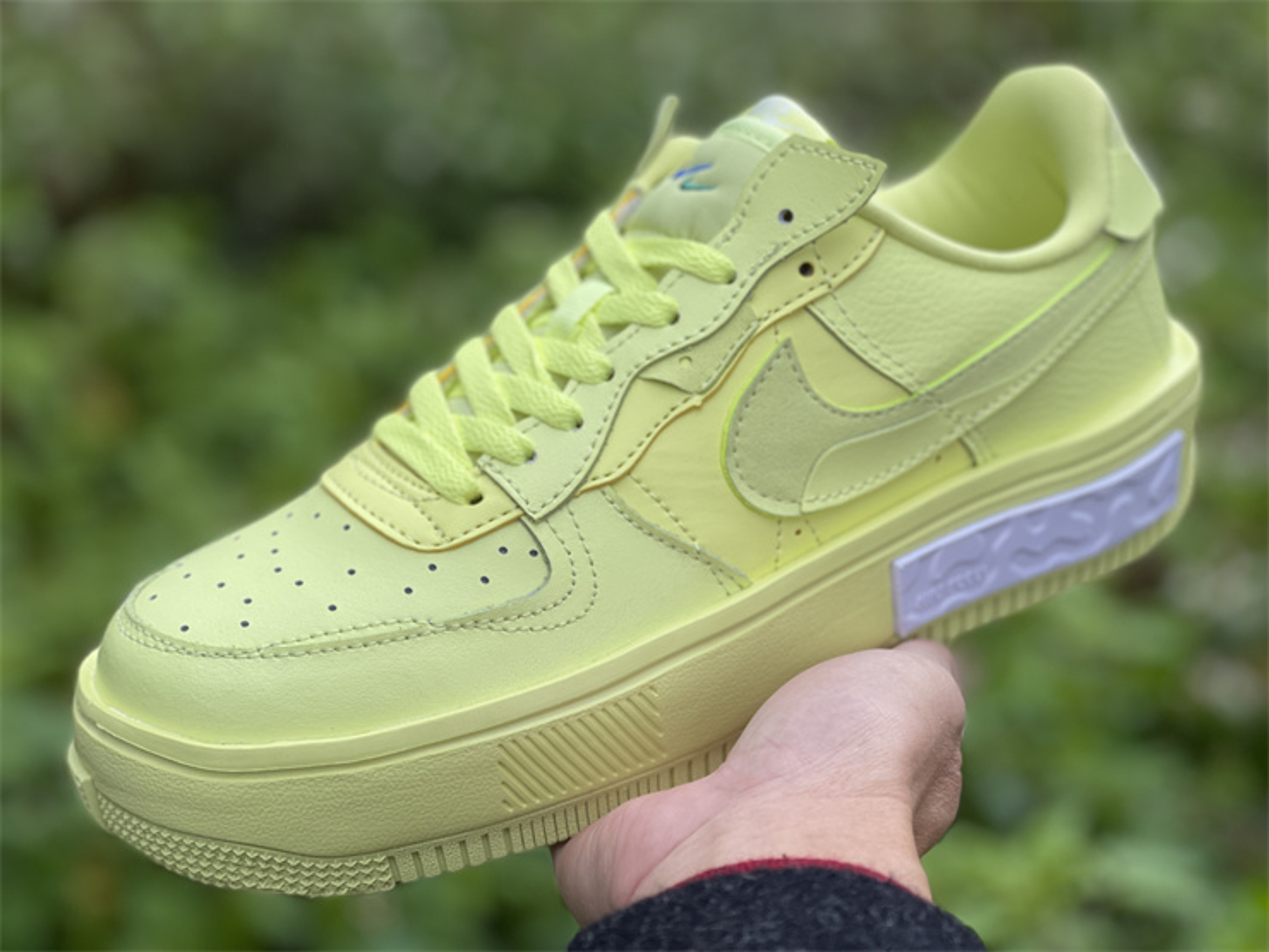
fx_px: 2346
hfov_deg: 30.3
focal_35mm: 64
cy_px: 476
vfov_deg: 22.9
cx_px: 634
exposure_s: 1/159
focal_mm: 7.5
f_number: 2.2
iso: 25
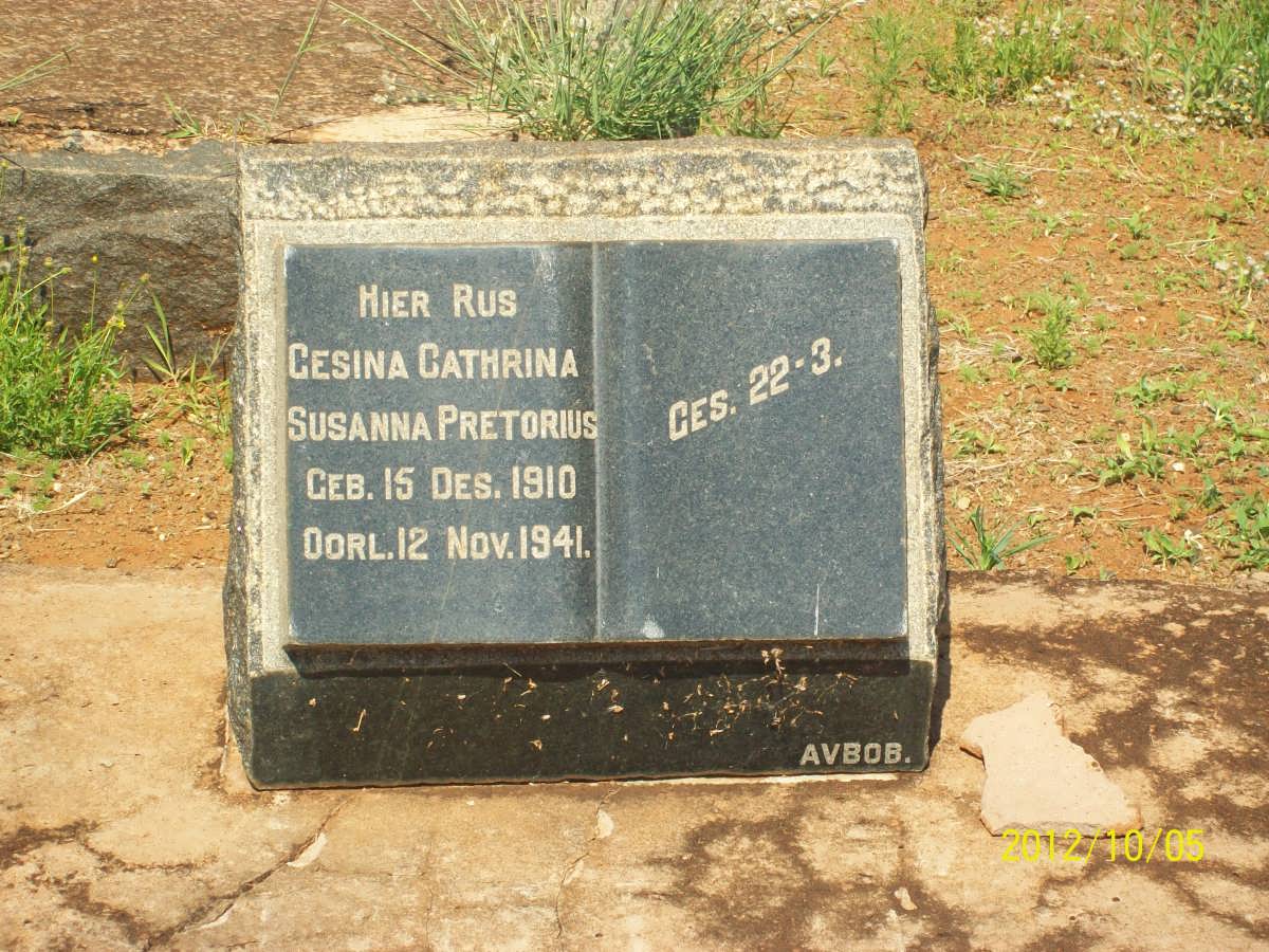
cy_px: 476
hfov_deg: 18.2
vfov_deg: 13.7
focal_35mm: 108
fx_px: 3959
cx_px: 634
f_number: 4.8
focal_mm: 18
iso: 64
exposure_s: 1/320
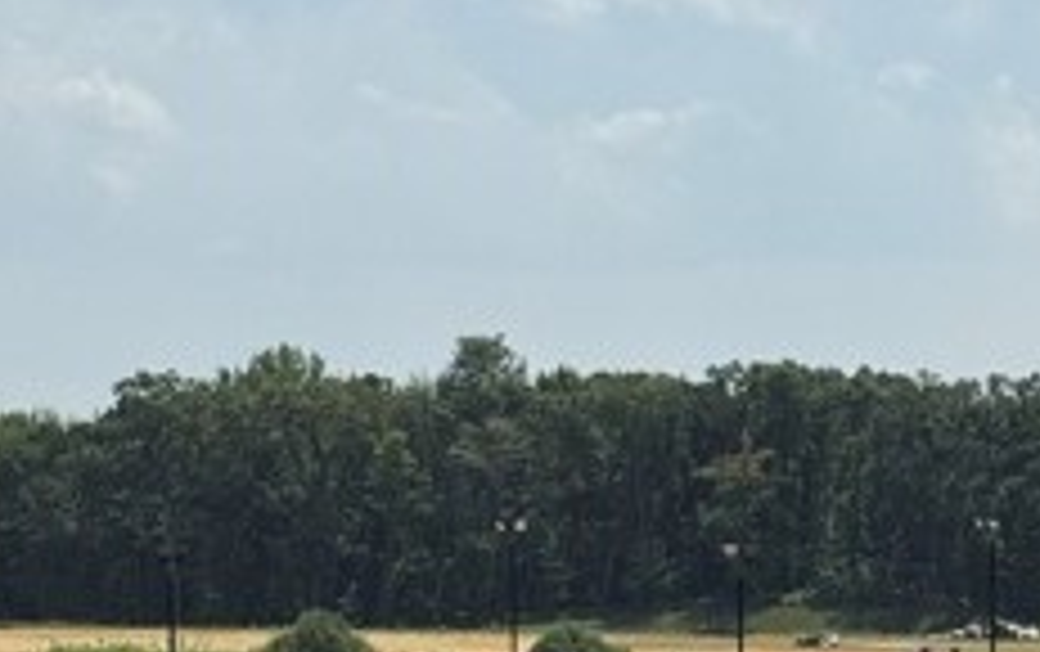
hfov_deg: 12.4
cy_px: 845
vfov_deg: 7.7
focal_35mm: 169
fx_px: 4796
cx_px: 626
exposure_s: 1/9901
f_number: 1.78
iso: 64
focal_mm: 6.76
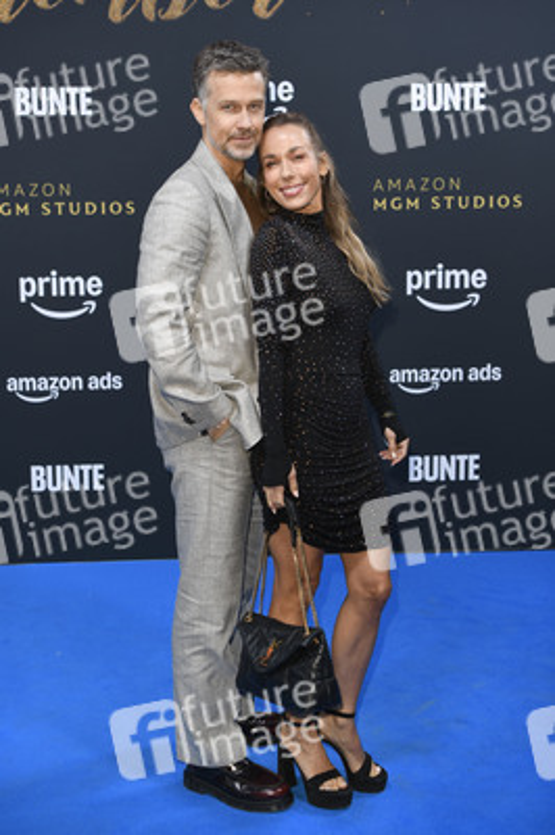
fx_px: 880
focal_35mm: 38
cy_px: 418
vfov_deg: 50.7
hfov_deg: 35.0
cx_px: 278
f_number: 4
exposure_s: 1/400
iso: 400
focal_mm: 38
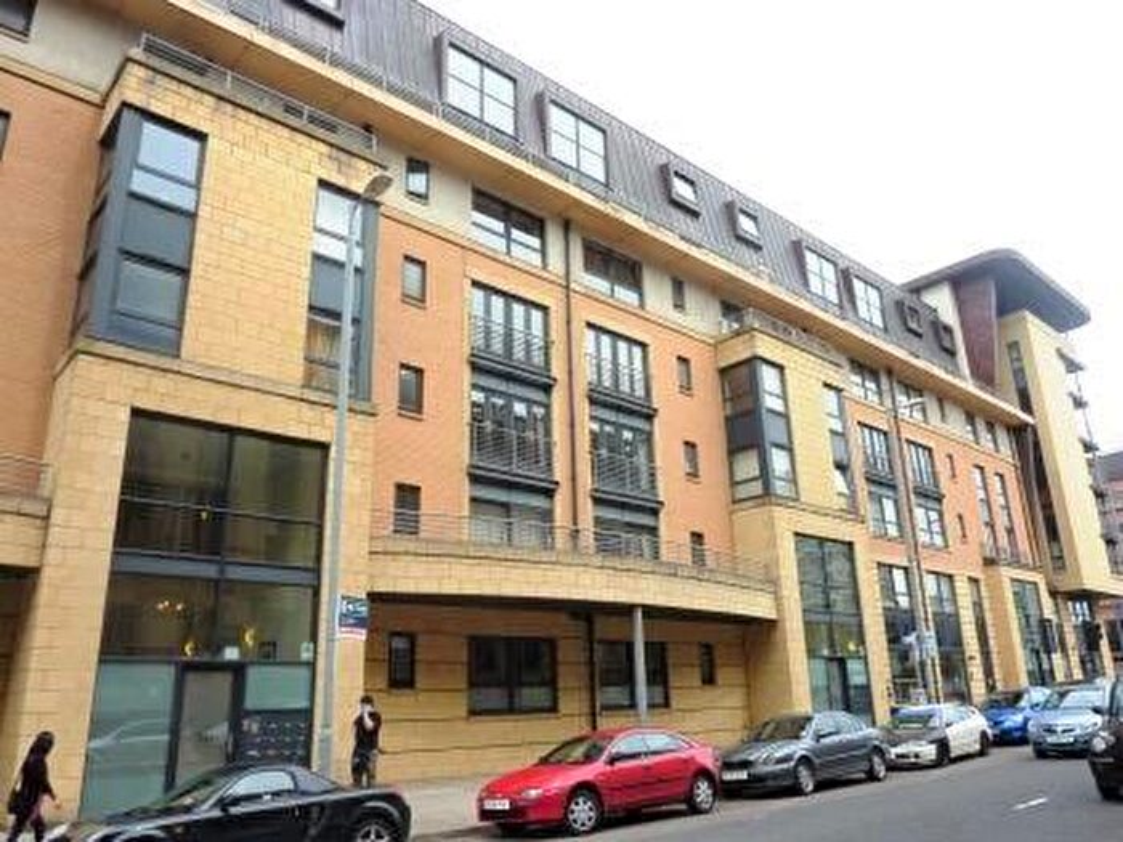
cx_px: 562
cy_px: 421
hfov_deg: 69.4
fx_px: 811
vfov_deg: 54.9
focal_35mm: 25
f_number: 4
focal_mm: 4.1
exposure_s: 1/400
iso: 100
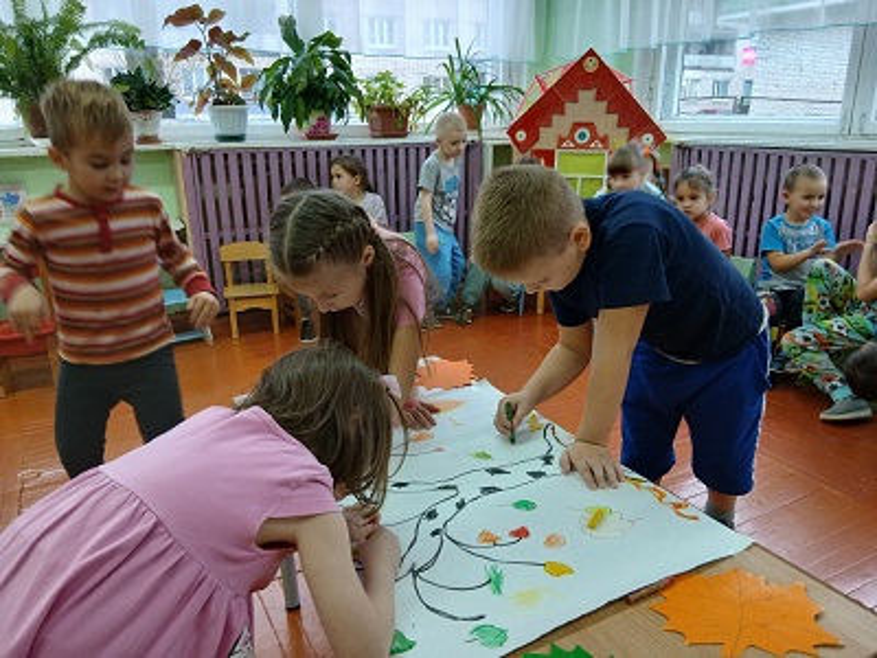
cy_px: 329
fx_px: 659
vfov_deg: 53.1
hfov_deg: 67.3
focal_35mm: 26
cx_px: 438
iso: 250
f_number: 1.8
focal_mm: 3.98
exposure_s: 1/50
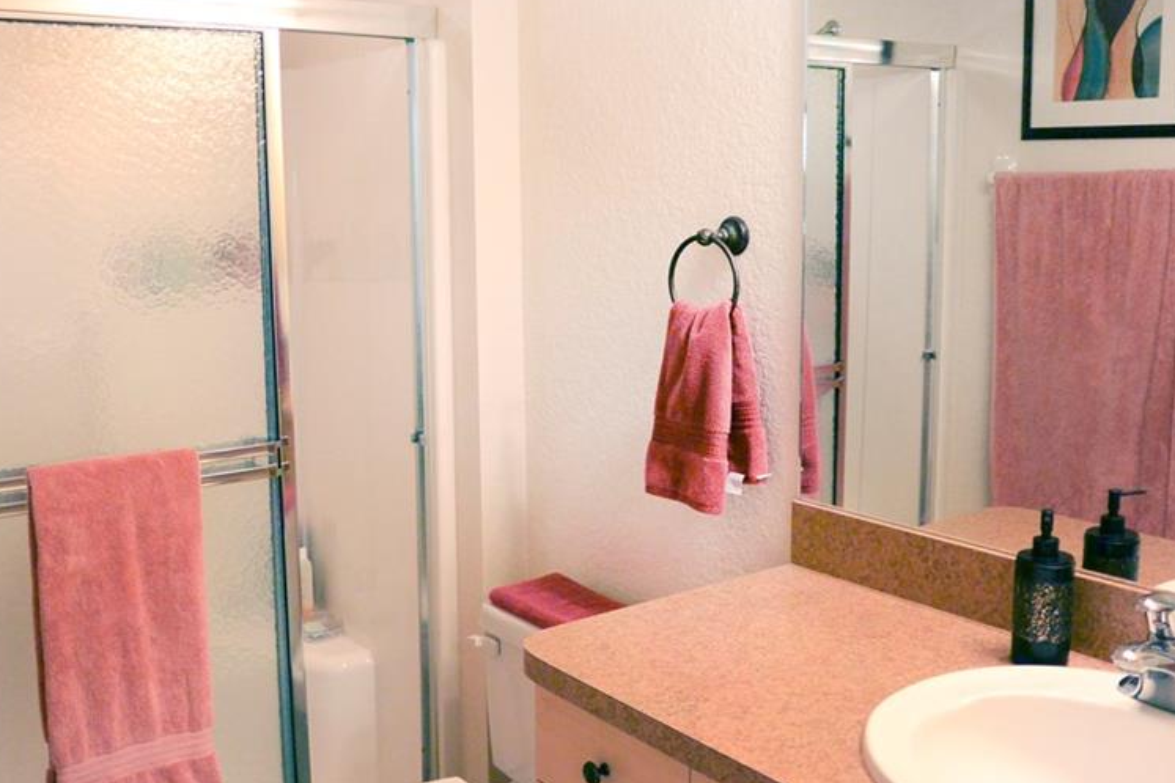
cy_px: 368
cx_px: 530
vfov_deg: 35.9
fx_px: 1208
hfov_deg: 51.8
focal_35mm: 37
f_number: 3.5
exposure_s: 1/100
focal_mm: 10
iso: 400
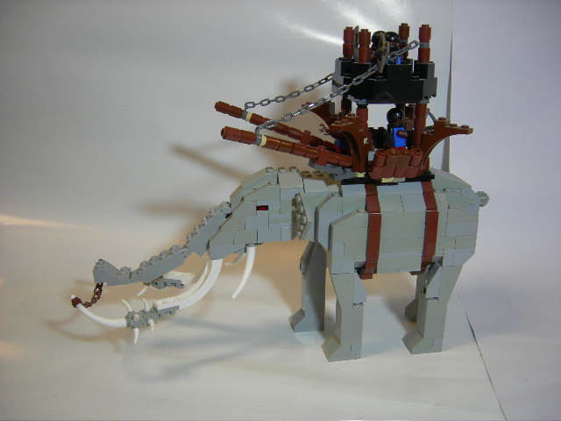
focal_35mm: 36
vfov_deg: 39.7
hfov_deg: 51.4
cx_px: 280
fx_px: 583
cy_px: 210
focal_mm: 7.5
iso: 64
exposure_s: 1/16.7
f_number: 2.7
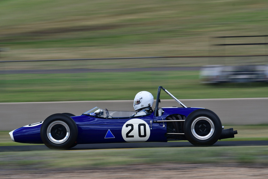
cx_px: 134
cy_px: 90
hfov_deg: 8.6
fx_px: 1787
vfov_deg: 5.7
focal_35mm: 240
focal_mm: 160
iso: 200
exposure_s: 1/125
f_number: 11
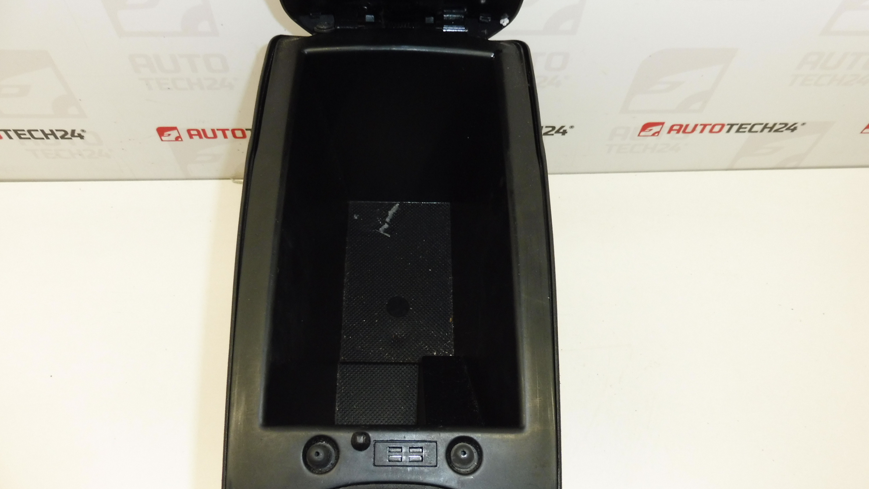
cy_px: 283
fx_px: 622
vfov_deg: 42.8
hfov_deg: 69.8
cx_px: 421
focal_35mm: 27
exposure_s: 1/60
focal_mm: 4.3
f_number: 3.5
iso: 200
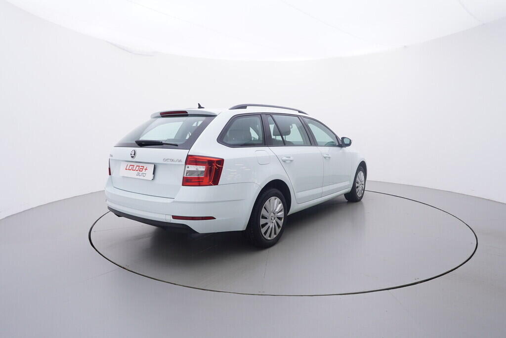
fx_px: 316
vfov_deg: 56.2
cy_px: 169
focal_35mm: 22
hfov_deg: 77.3
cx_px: 253
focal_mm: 15
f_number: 5
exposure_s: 1/80
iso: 200
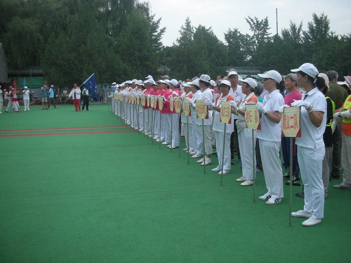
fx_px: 355
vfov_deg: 40.7
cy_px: 132
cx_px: 176
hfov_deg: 52.6
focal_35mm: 35
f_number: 7.9
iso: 97
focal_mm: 5.8
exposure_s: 1/124
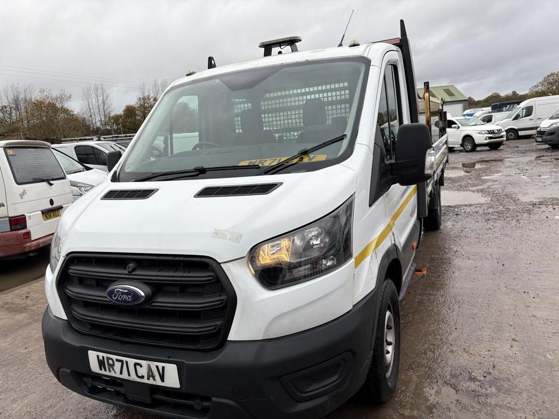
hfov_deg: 67.3
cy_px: 210
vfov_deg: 53.1
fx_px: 420
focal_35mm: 26
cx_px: 280
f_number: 1.6
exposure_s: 1/503
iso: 50
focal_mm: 5.96
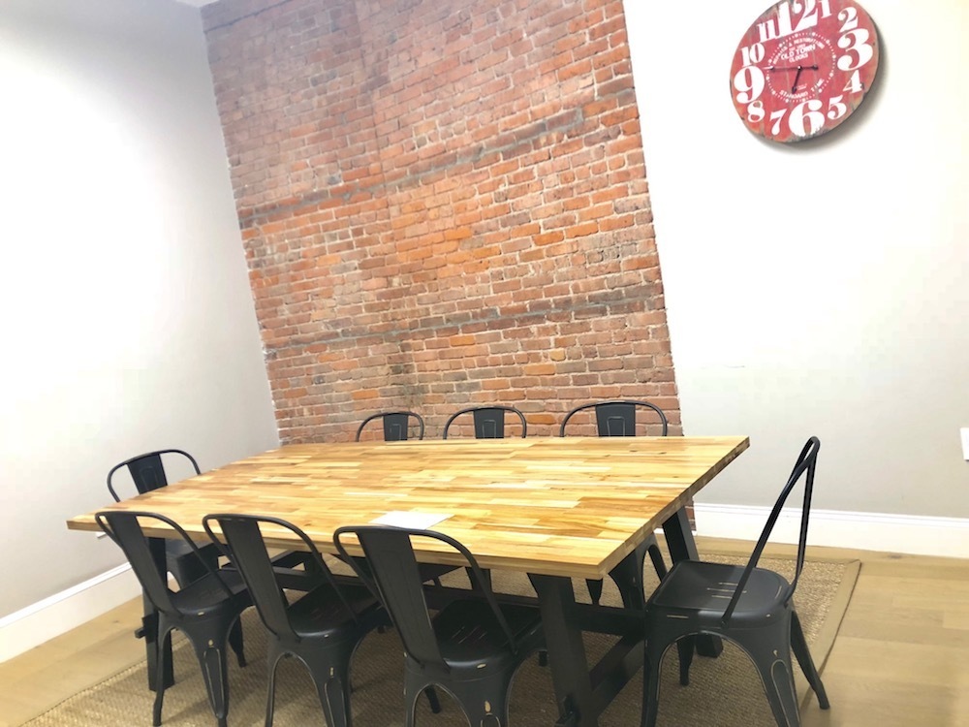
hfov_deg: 63.4
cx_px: 484
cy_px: 364
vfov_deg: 49.7
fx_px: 784
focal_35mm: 28
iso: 40
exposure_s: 1/17
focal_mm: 3.99
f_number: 1.8
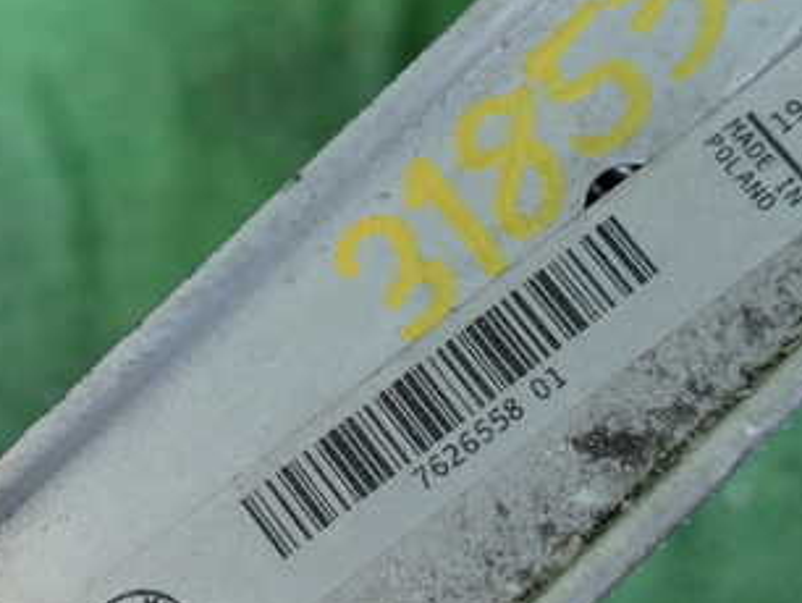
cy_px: 475
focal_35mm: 49
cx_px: 349
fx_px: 1136
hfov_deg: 38.8
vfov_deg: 29.1
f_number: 2
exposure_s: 1/125
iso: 250
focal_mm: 4.5
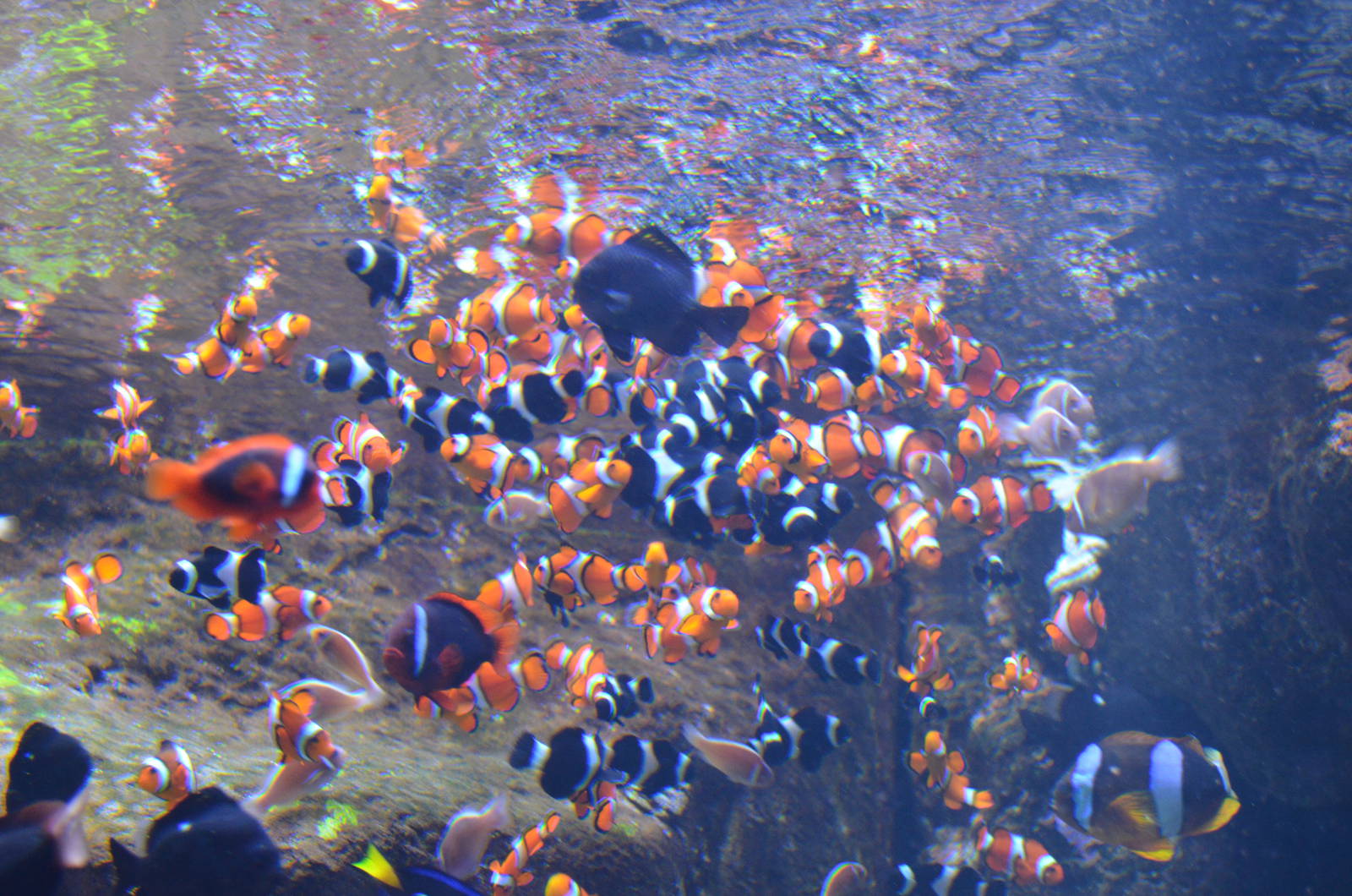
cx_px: 676
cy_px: 448
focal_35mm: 57
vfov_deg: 23.7
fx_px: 2136
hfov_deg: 35.1
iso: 1600
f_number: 5
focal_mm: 38
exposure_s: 1/80
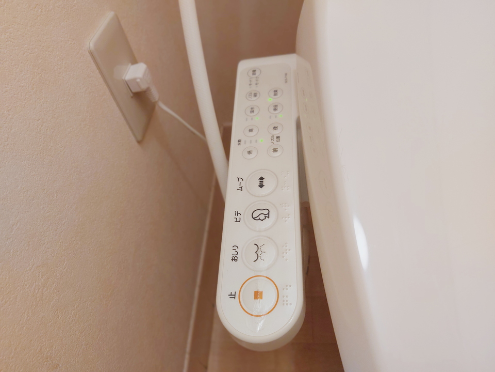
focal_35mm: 24
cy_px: 186
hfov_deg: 71.6
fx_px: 343
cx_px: 248
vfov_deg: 56.8
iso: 80
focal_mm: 5.23
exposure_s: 1/24
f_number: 1.8
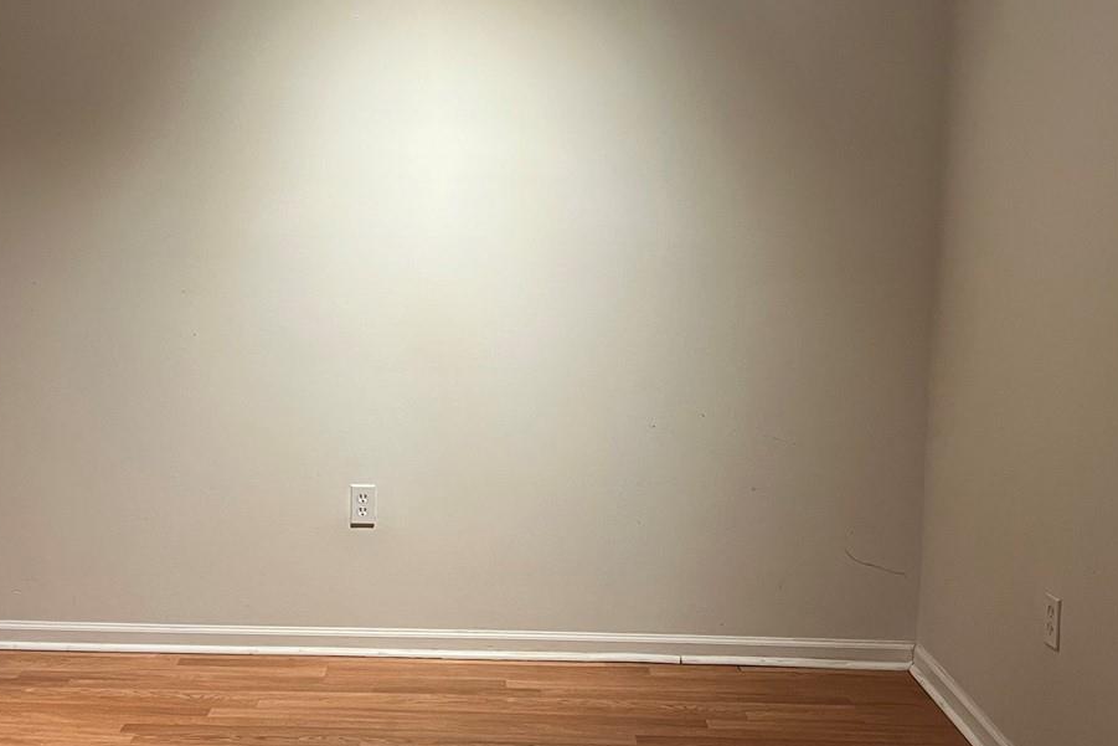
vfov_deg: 28.1
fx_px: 1491
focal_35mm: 48
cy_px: 328
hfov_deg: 41.0
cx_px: 478
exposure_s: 1/60
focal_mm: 5.1
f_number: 1.6
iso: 160
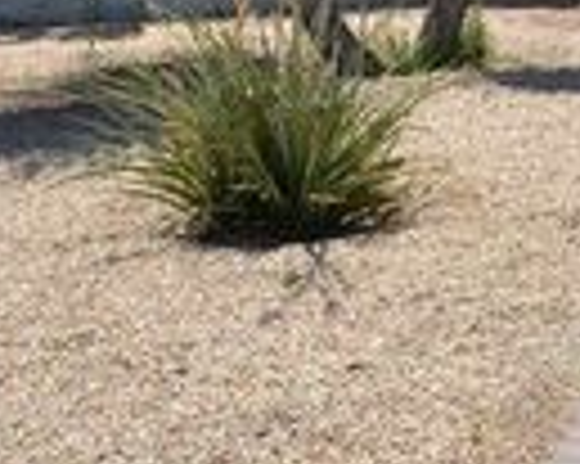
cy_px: -151
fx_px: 1681
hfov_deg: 17.7
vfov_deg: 14.9
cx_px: 854
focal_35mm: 98
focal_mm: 18
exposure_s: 1/250
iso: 100
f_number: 8
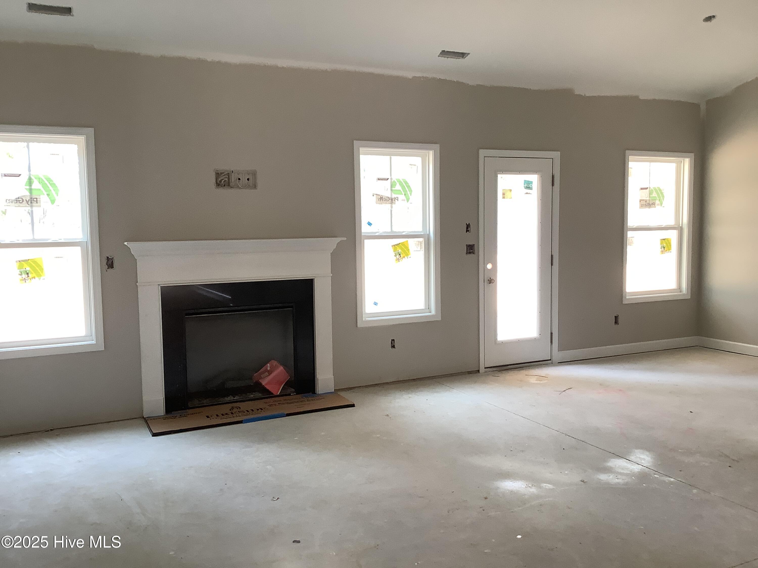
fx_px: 679
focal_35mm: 31
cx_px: 379
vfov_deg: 45.4
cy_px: 284
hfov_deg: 58.4
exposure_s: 1/50
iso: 80
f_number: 2.4
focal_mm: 3.3
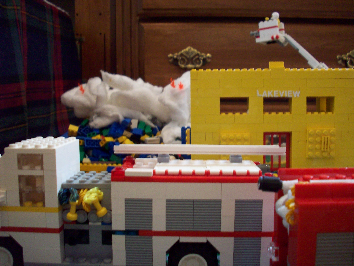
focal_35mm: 37
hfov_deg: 50.1
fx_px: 378
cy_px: 133
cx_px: 177
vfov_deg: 38.7
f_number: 2.8
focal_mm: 6.2
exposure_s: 1/8
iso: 170
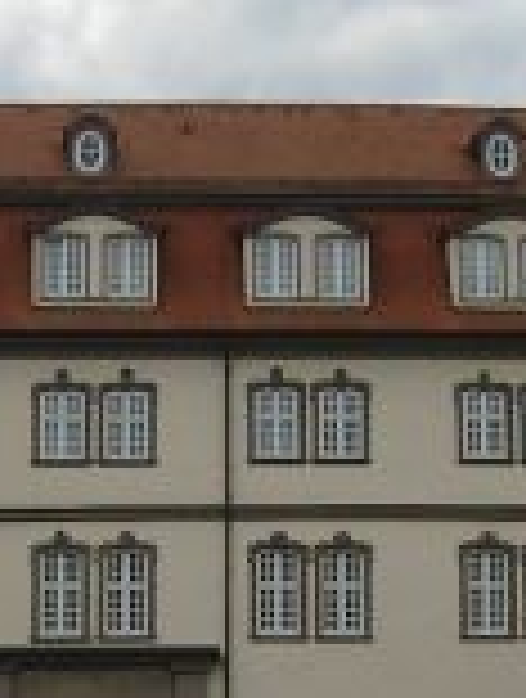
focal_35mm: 175
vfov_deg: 11.3
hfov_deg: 8.5
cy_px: 405
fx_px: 3531
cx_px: 63
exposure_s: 1/1140
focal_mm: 7.13
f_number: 4
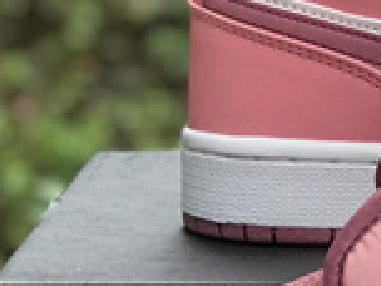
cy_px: 255
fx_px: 3060
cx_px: 649
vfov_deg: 5.3
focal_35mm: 278
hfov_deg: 7.0
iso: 32
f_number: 2.8
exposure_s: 1/50
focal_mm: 6.6
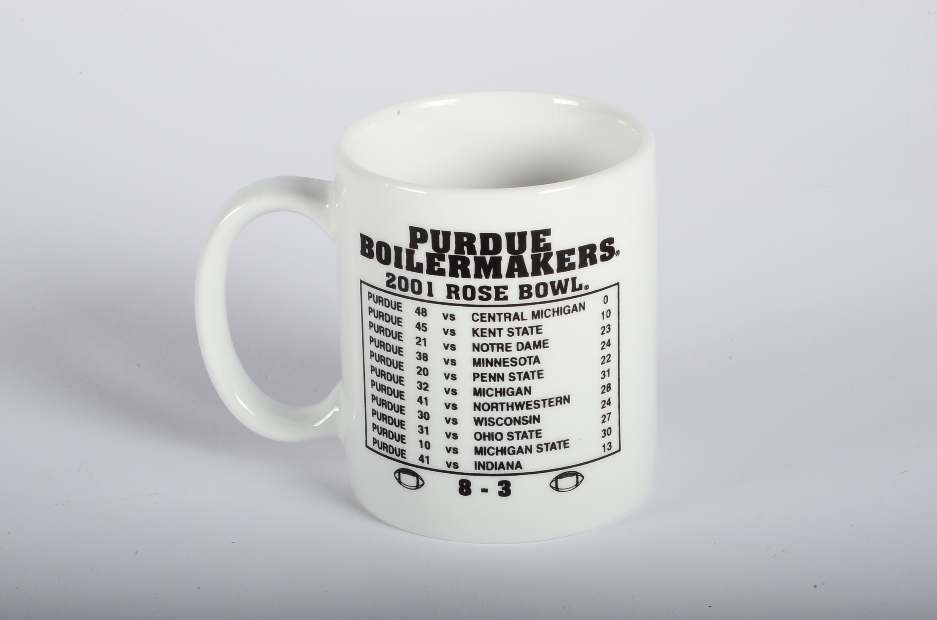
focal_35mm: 138
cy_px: 310
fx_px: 3584
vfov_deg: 9.9
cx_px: 468
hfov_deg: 14.9
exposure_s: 1/250
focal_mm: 92
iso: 200
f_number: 29
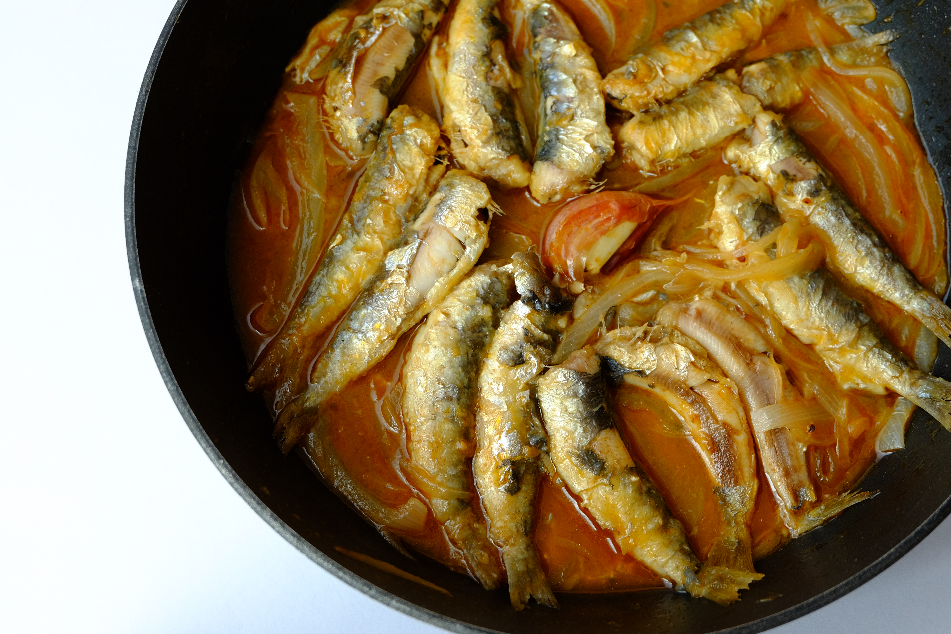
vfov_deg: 27.5
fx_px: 1294
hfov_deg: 40.3
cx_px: 476
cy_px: 317
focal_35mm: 49
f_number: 5
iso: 320
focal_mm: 32.5
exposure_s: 1/60
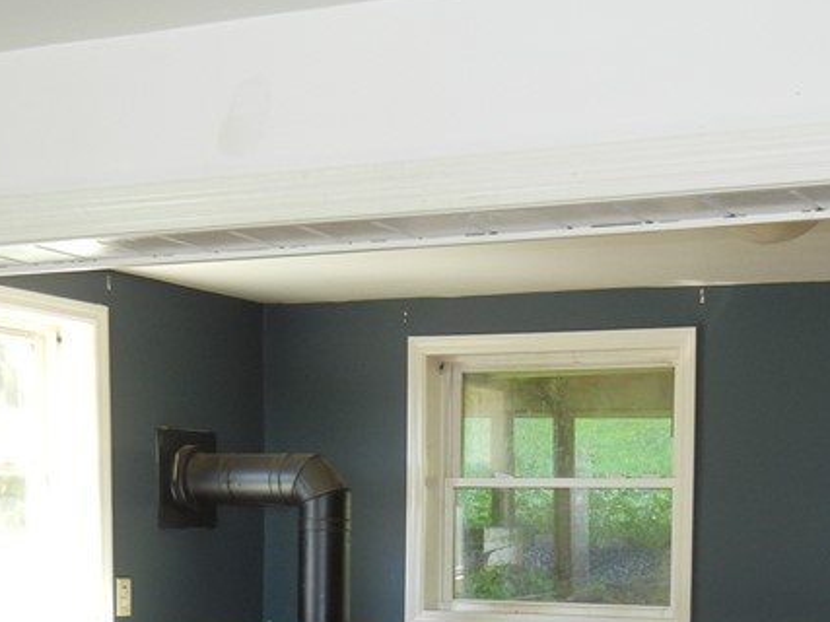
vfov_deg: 19.7
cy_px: 641
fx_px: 1726
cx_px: 445
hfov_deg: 27.0
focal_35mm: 72
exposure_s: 1/30
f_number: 3.5
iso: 174
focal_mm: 5.4
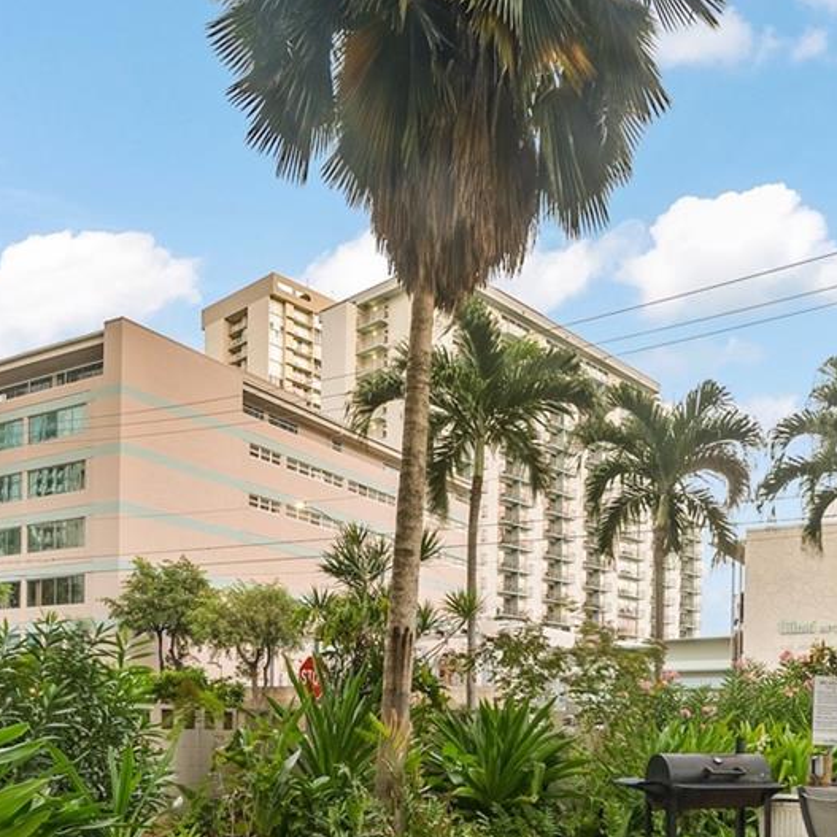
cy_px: 707
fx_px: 848
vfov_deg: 48.5
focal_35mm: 31
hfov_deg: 51.3
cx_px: 573
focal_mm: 12
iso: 100
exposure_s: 1
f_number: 9
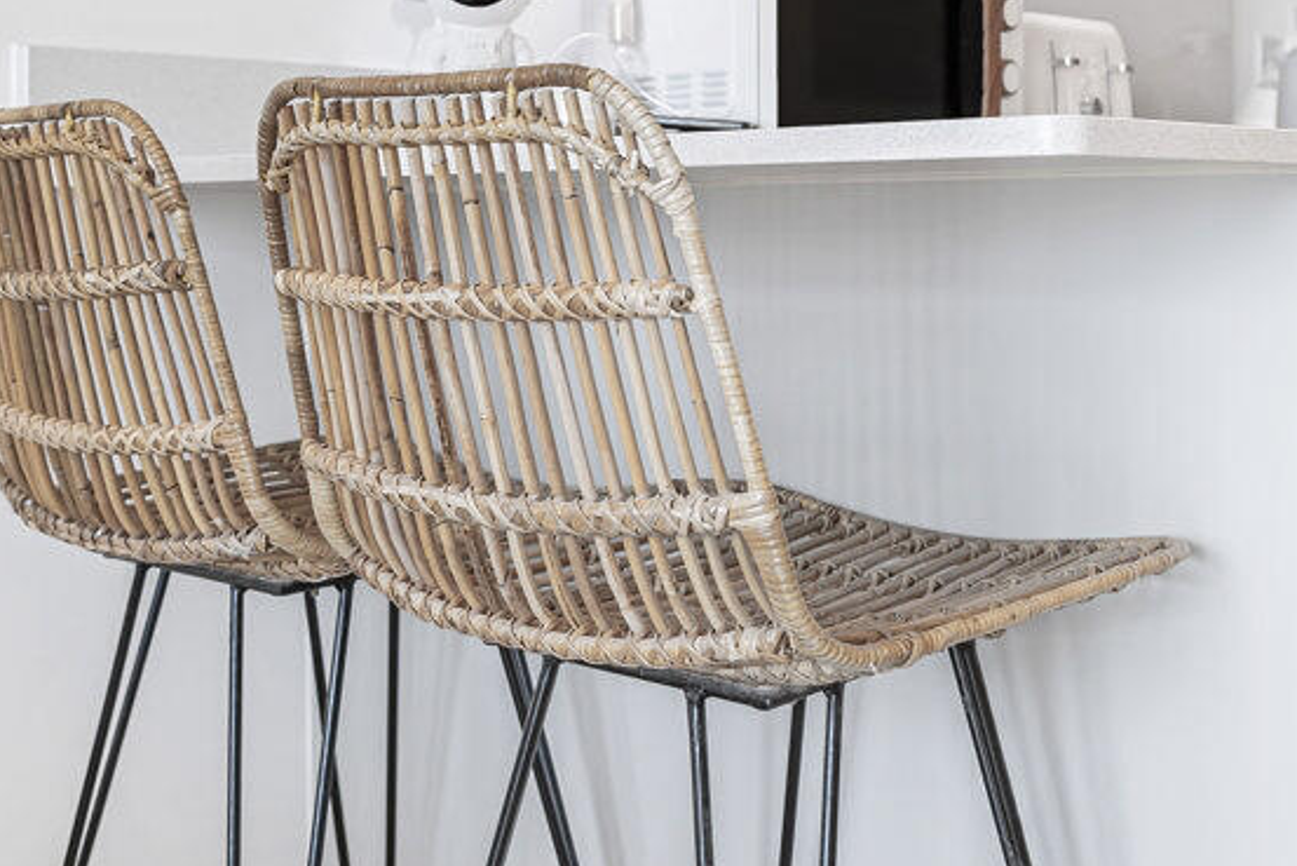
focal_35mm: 50
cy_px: 231
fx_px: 1802
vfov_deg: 26.7
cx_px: 800
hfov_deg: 39.4
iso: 400
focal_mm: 27
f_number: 4.5
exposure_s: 1/50
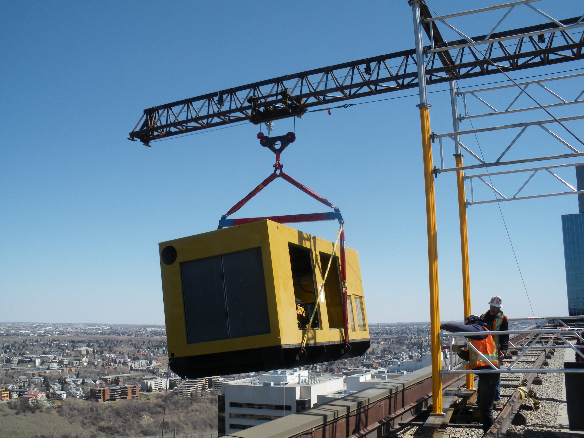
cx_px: 292
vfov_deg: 39.7
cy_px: 219
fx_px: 607
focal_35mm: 36
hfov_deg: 51.4
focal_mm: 6.3
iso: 64
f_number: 5.4
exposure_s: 1/320
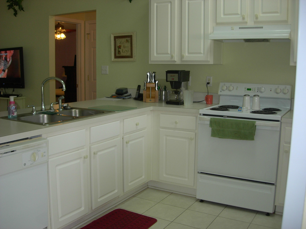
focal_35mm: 38
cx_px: 153
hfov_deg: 49.0
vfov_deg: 37.7
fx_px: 336
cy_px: 114
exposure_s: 1/32
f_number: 2.8
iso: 79
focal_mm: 7.8
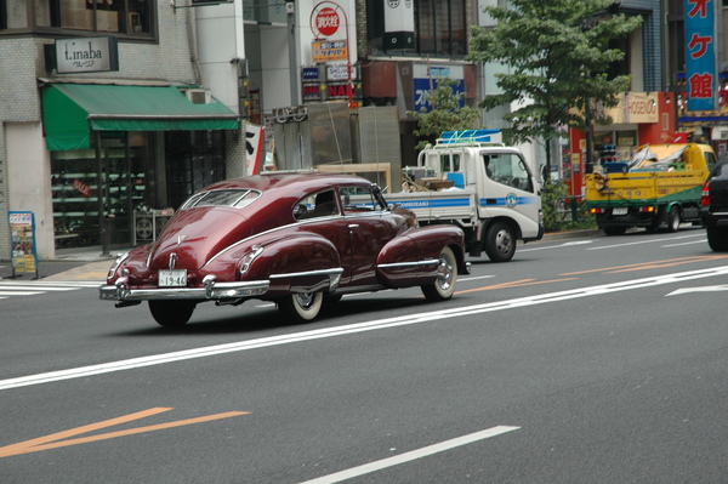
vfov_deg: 13.0
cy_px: 242
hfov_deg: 19.5
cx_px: 364
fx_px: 2122
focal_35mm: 105
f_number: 7.1
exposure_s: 1/200
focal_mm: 70
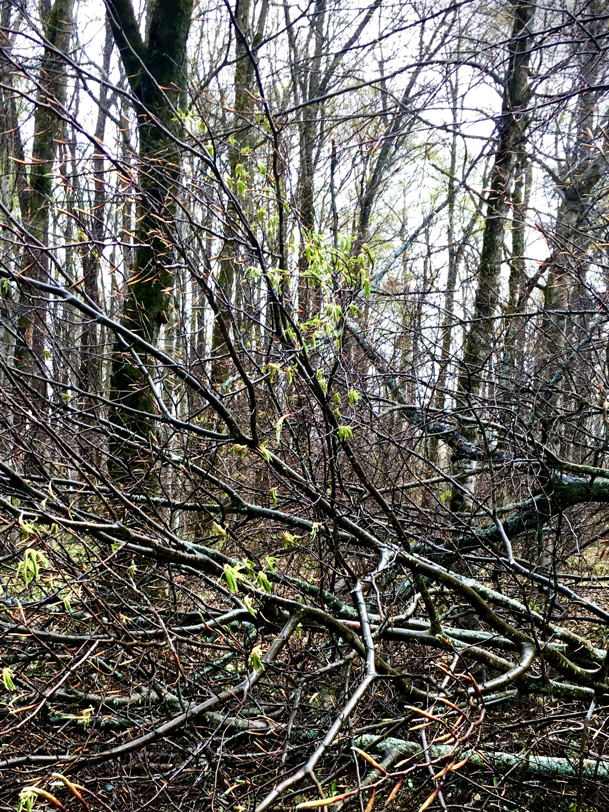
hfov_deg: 33.4
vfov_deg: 43.3
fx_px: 1009
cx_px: 230
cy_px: 535
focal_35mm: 43
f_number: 2.2
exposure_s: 1/120
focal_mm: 4.15
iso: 40
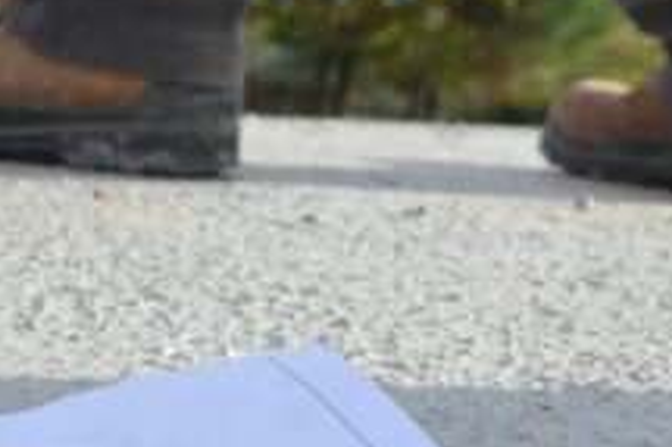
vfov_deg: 12.2
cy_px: 370
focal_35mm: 111
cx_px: 294
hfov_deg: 18.4
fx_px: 2079
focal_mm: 25
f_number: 7.1
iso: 100
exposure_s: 1/200
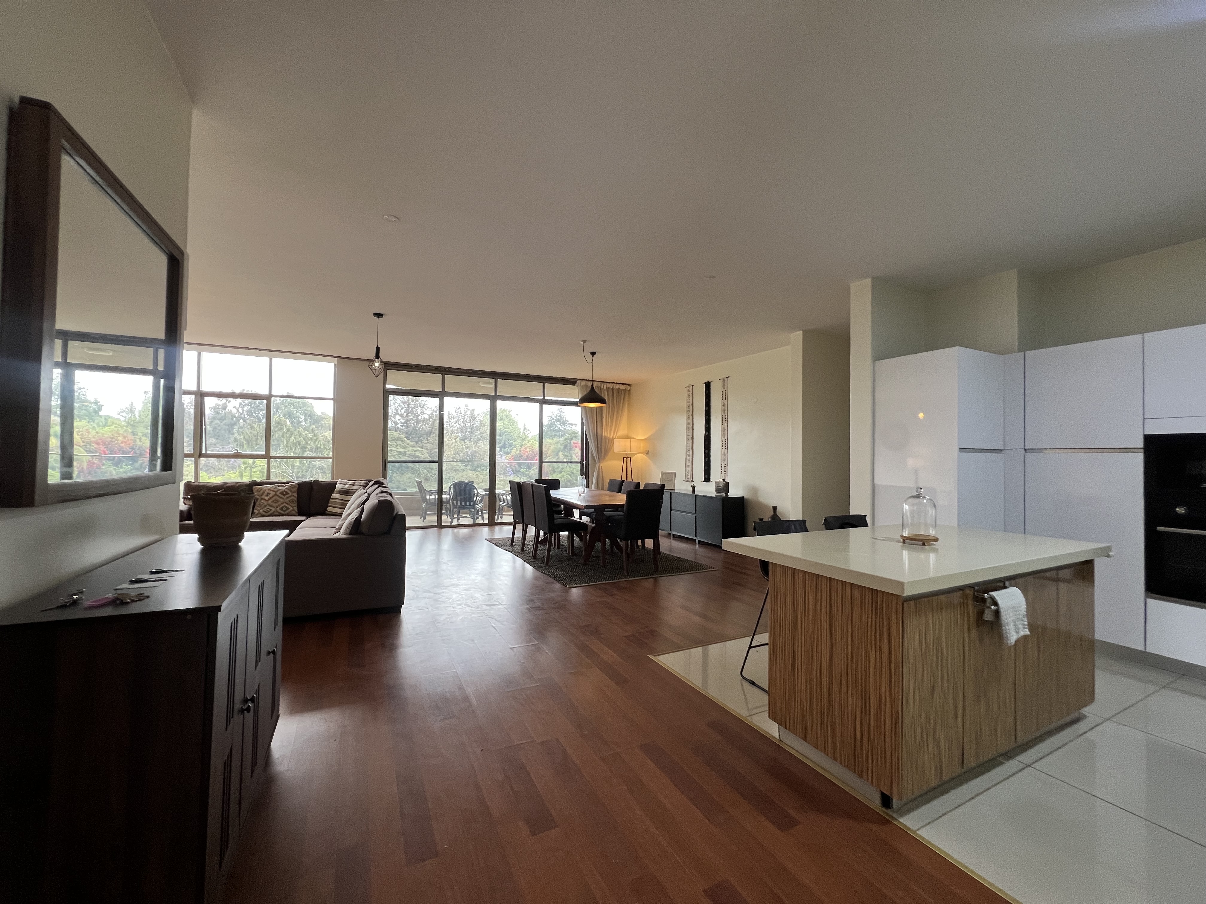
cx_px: 603
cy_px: 452
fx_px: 453
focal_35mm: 13
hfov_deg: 106.2
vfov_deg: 89.9
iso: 200
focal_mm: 1.57
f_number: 1.8
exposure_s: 1/100
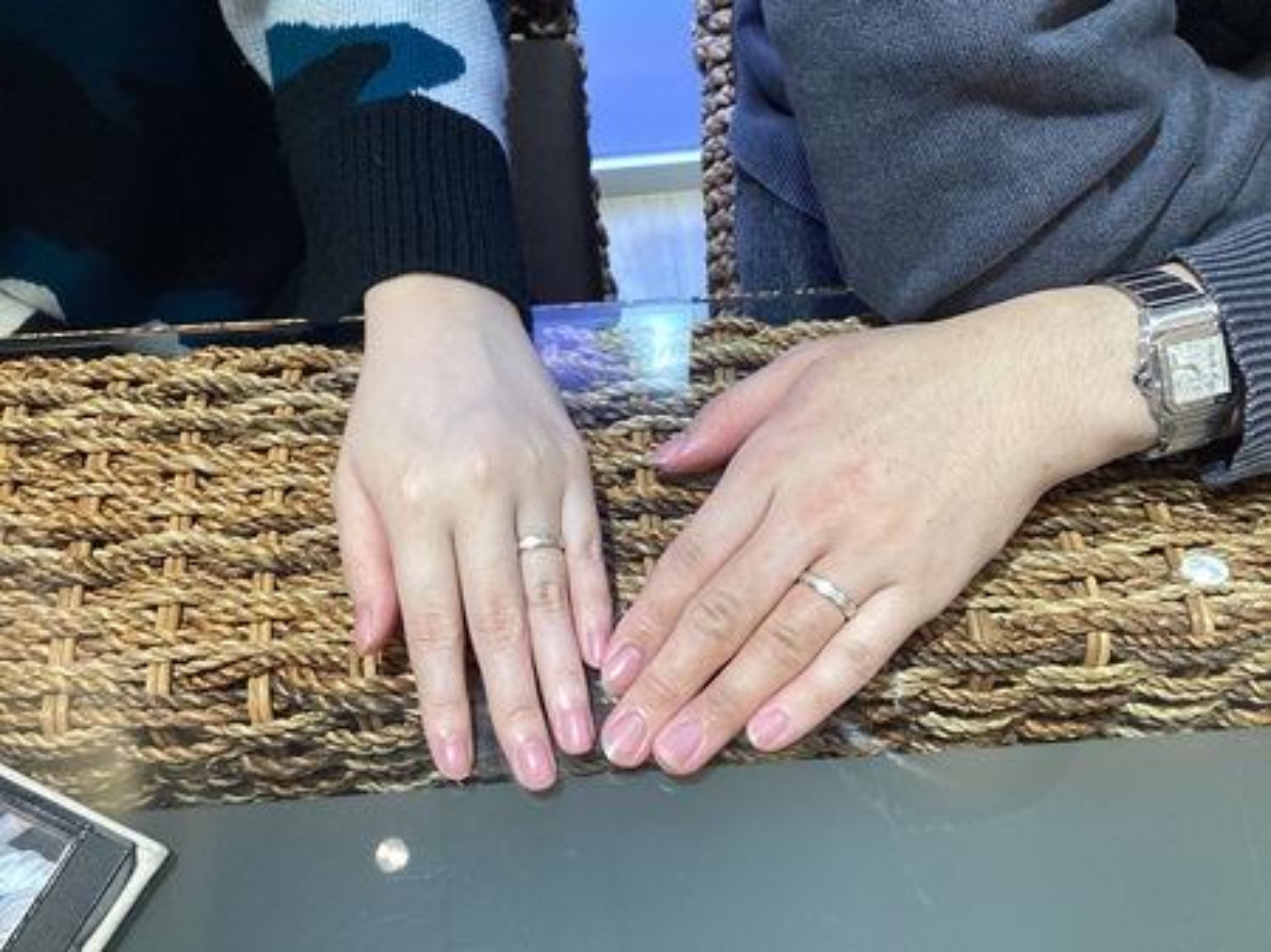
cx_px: 636
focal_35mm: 31
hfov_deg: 58.4
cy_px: 476
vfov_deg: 45.4
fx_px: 1138
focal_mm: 3.3
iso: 64
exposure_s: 1/120
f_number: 2.4
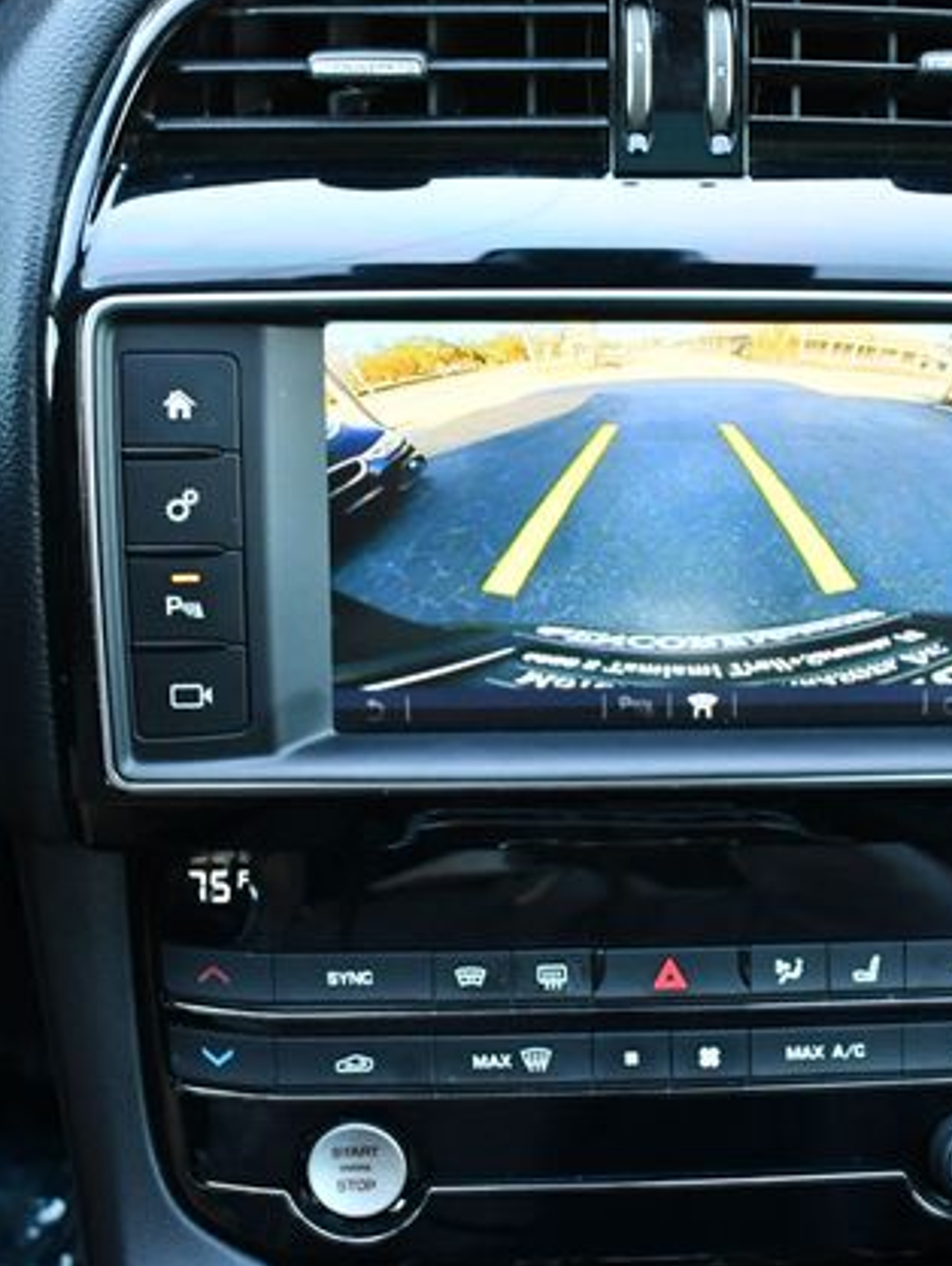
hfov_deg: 27.4
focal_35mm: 53
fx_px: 1941
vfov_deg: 36.2
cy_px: 633
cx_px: 606
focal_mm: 18
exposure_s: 1/125
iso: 1400
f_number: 3.5
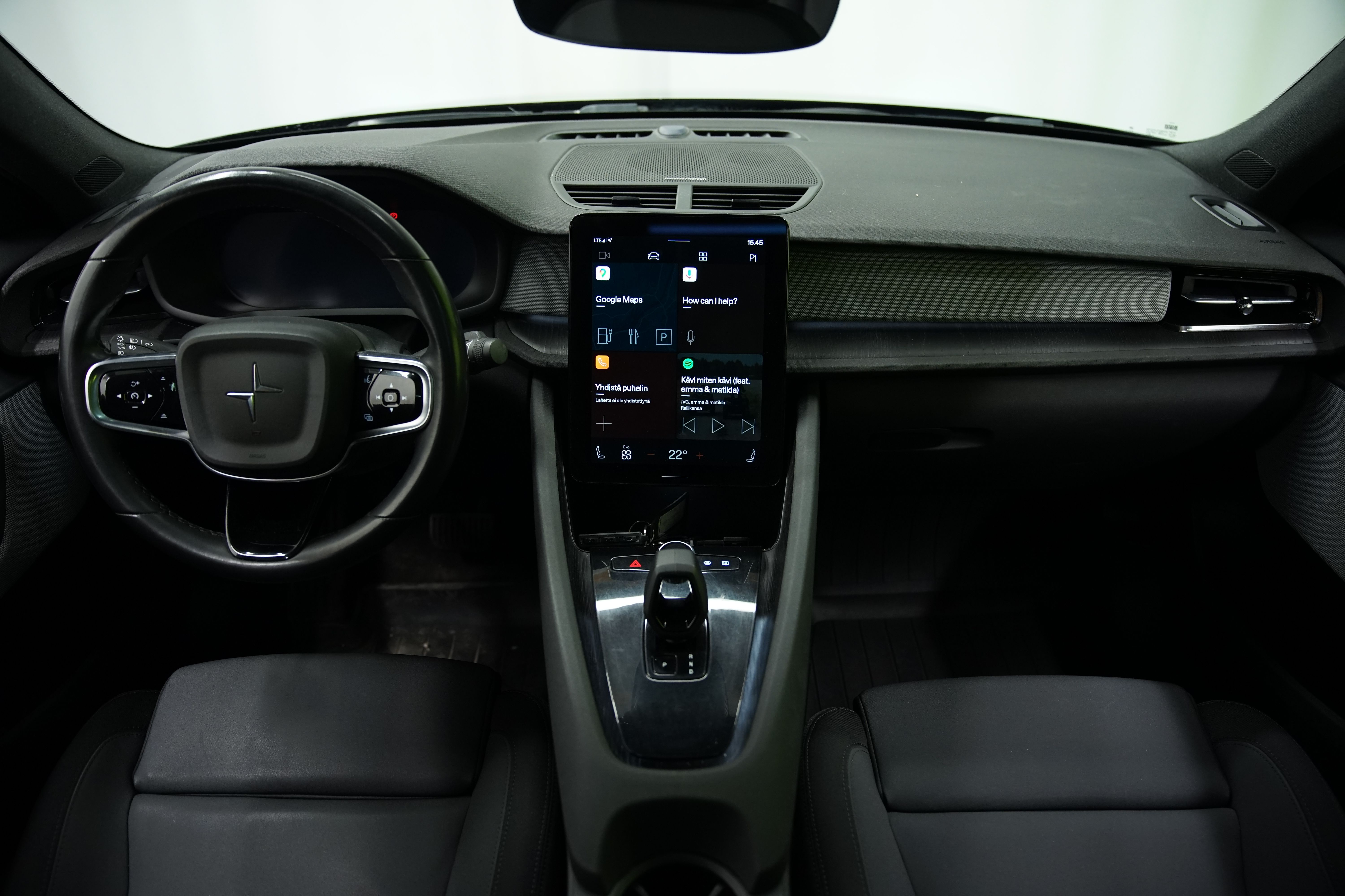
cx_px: 672
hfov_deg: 65.5
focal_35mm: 28
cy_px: 448
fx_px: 1046
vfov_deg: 46.4
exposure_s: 1/40
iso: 1000
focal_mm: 28
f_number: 2.8
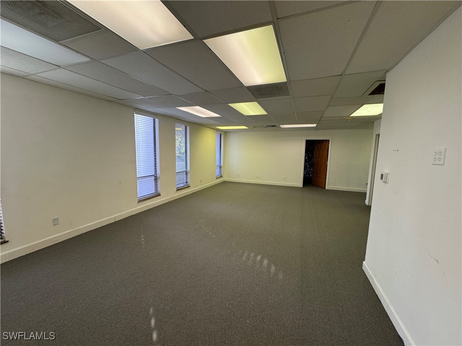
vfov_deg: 85.7
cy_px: 173
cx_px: 231
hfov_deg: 102.1
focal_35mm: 14
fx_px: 187
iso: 160
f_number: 2.2
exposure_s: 1/60
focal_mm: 2.22
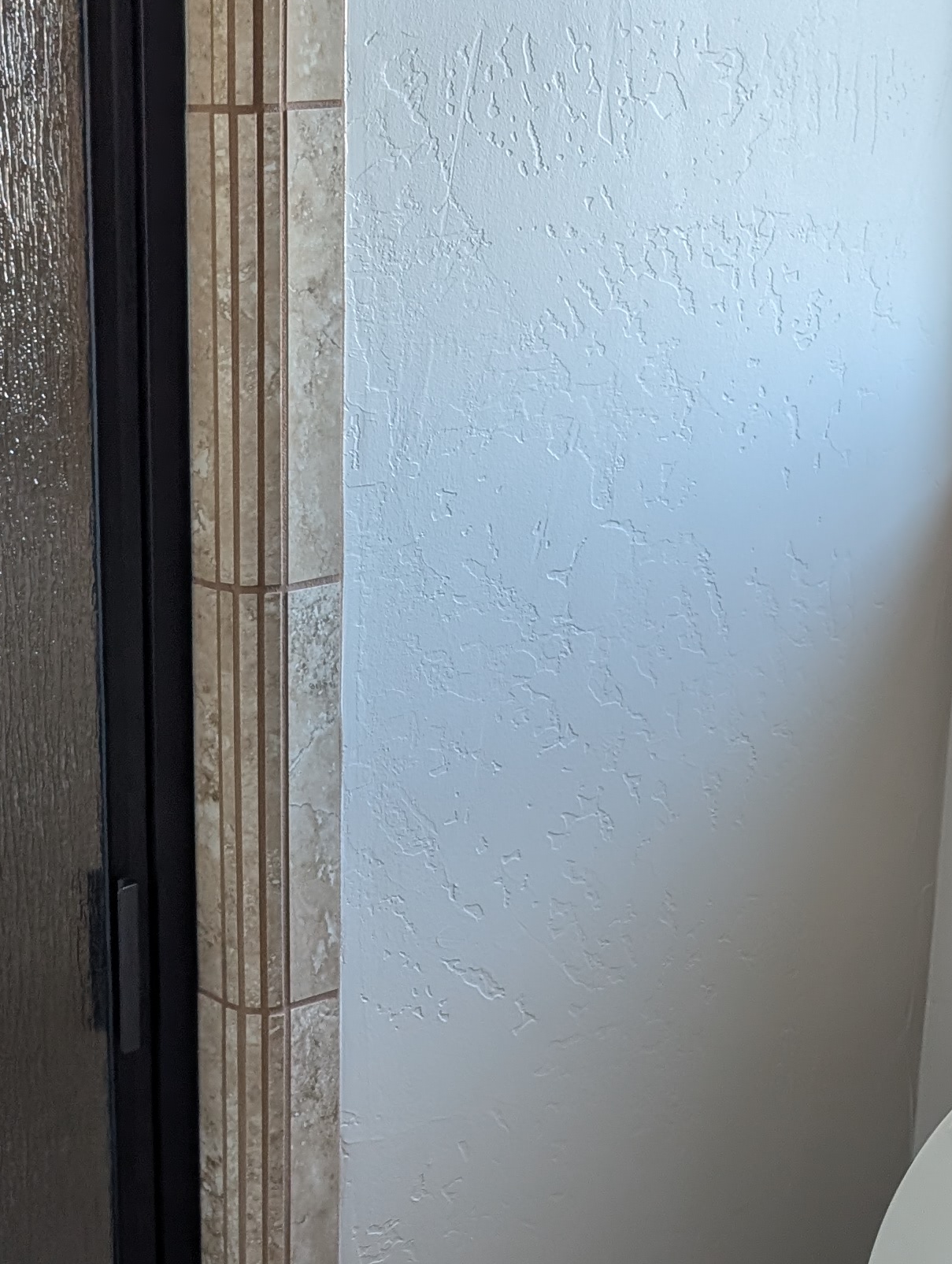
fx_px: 2231
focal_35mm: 61
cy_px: 830
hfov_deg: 23.4
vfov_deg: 31.4
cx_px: 82
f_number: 1.68
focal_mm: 6.9
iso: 108
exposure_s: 1/69.6
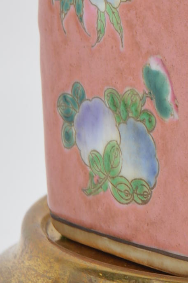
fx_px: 2833
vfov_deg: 5.7
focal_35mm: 361
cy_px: -11
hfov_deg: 3.8
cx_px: 303
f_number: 7.1
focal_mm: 55
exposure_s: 1/80
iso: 100
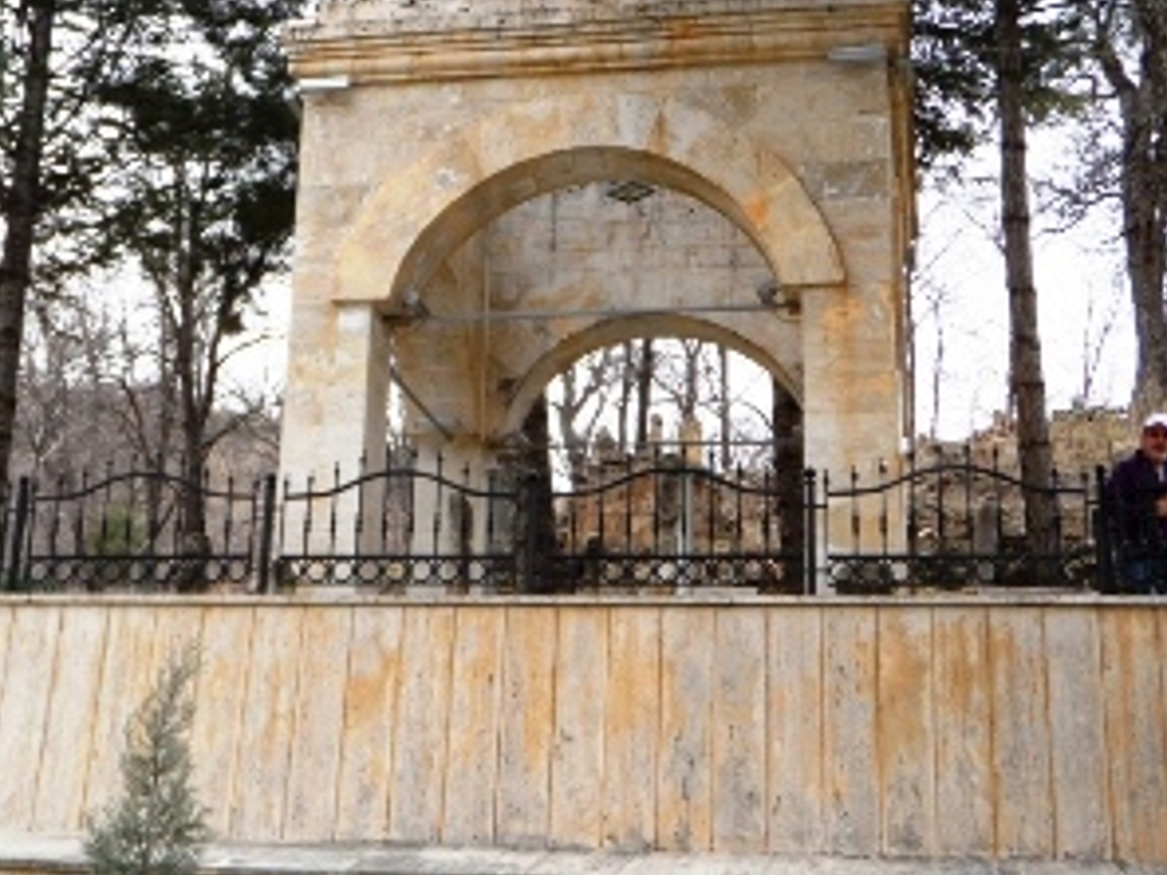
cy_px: 339
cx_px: 469
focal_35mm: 62
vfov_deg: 23.6
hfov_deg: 31.1
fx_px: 2090
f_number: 3.7
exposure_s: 1/350
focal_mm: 6.8
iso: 80
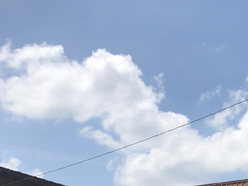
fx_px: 494
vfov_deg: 20.3
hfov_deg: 26.9
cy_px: 208
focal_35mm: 69
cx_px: 235
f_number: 1.8
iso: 20
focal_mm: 3.99
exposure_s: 1/3003
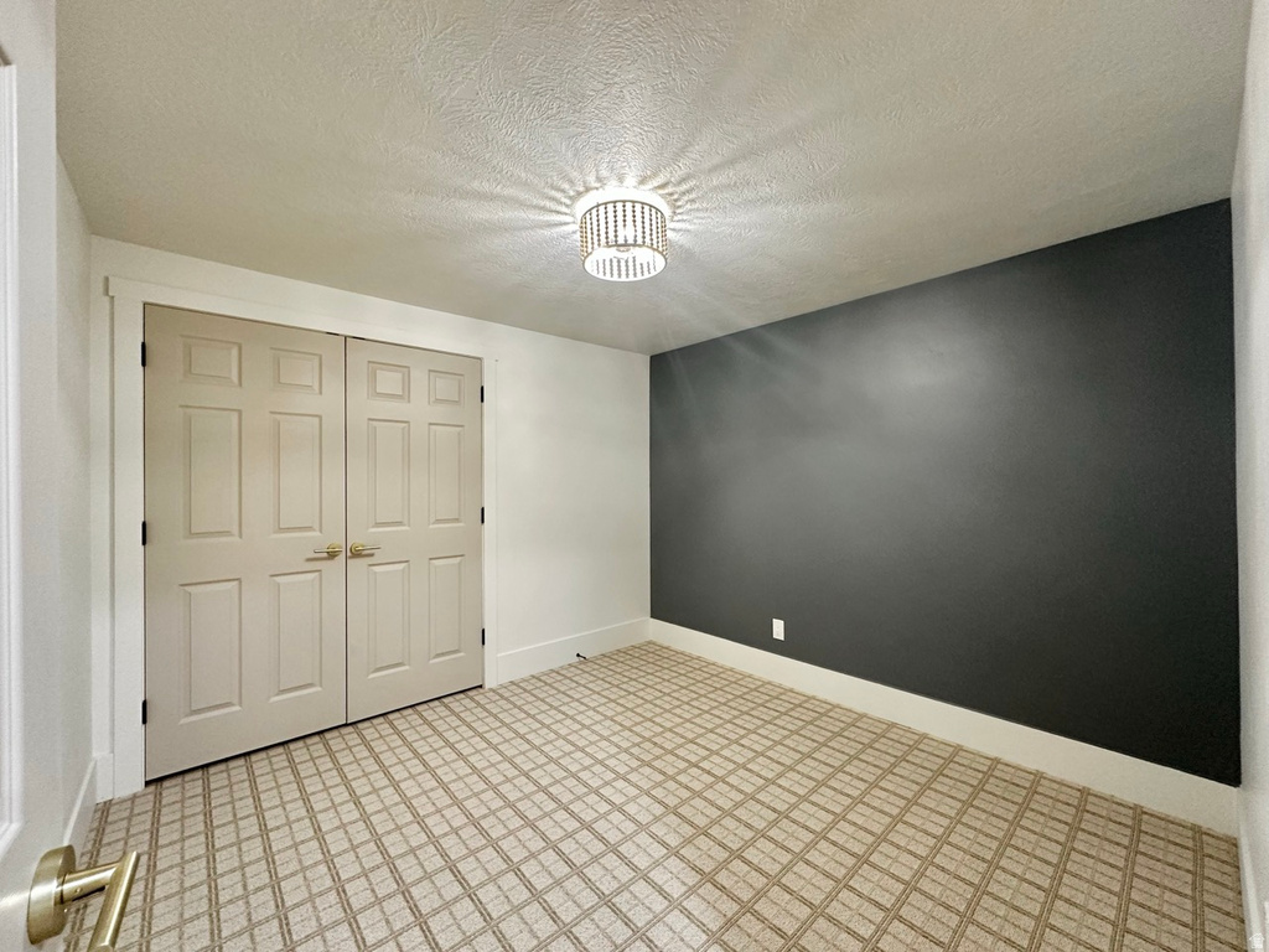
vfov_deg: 85.7
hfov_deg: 102.1
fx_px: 513
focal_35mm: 14
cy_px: 476
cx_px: 634
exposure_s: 1/60
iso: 400
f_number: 2.2
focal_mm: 2.22
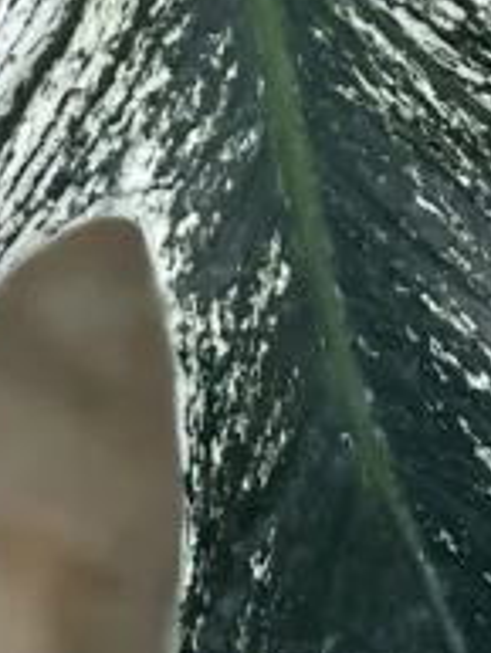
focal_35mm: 387
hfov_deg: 3.8
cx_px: 701
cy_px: -487
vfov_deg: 5.1
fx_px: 7311
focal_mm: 6
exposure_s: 1/100
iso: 100
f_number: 2
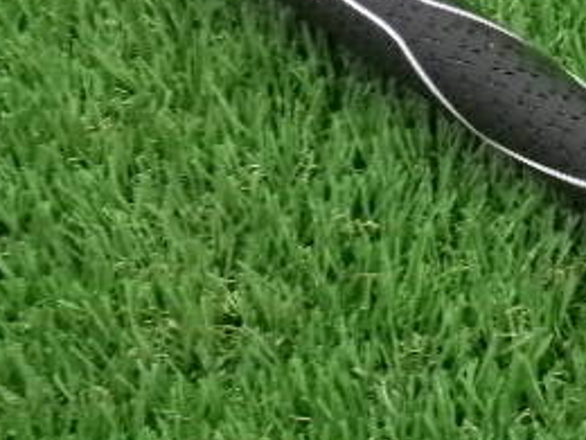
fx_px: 1168
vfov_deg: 21.3
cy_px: 165
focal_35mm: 69
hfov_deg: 25.9
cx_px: 656
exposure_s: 1/34
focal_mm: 5.1
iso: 800
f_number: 3.9
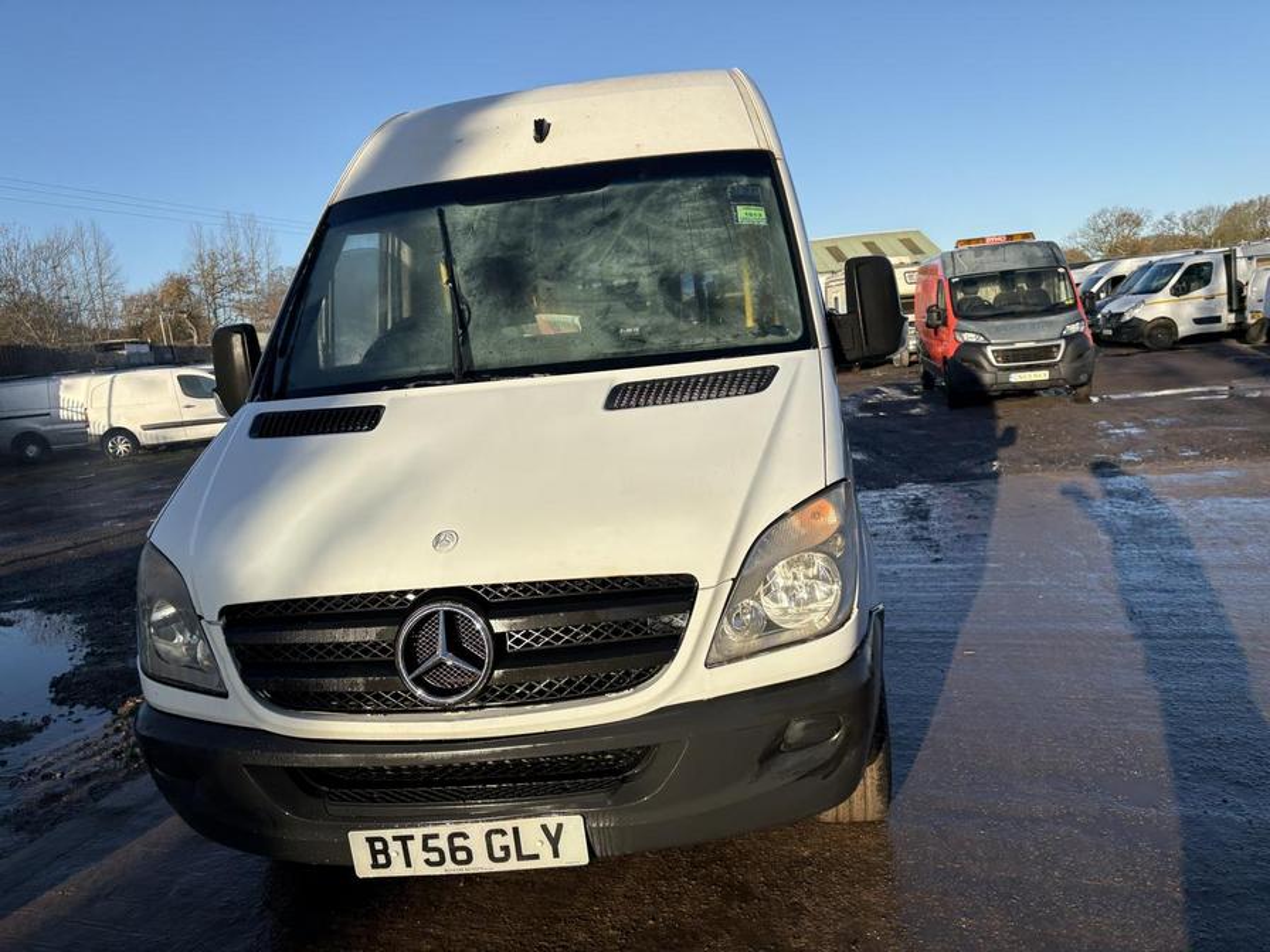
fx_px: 954
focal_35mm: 26
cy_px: 476
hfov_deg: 67.3
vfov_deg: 53.1
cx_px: 635
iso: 50
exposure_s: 1/3125
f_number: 1.6
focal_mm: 5.96
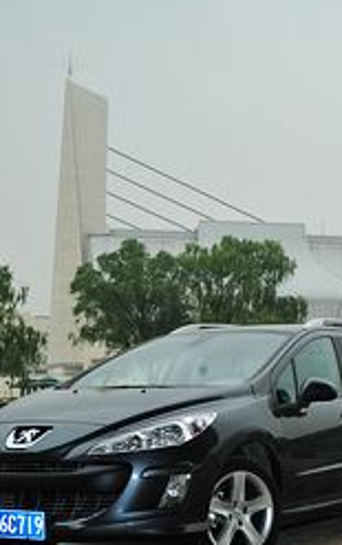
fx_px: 1041
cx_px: 340
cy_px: 300
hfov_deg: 18.2
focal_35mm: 70
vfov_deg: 29.3
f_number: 9
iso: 200
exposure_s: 1/250
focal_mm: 34
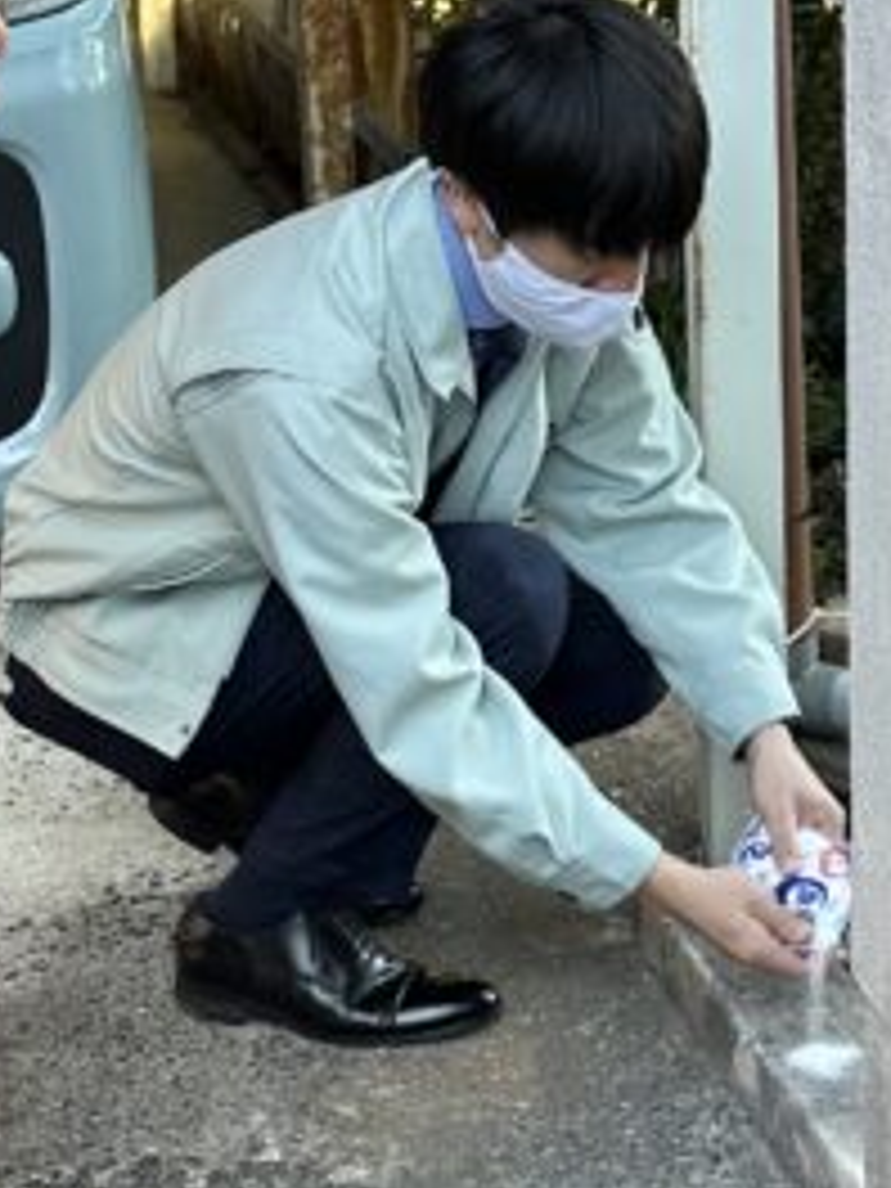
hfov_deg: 15.9
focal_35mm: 93
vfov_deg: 20.8
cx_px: 585
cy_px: 238
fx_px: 3192
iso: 64
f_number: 1.78
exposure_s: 1/241
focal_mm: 6.86
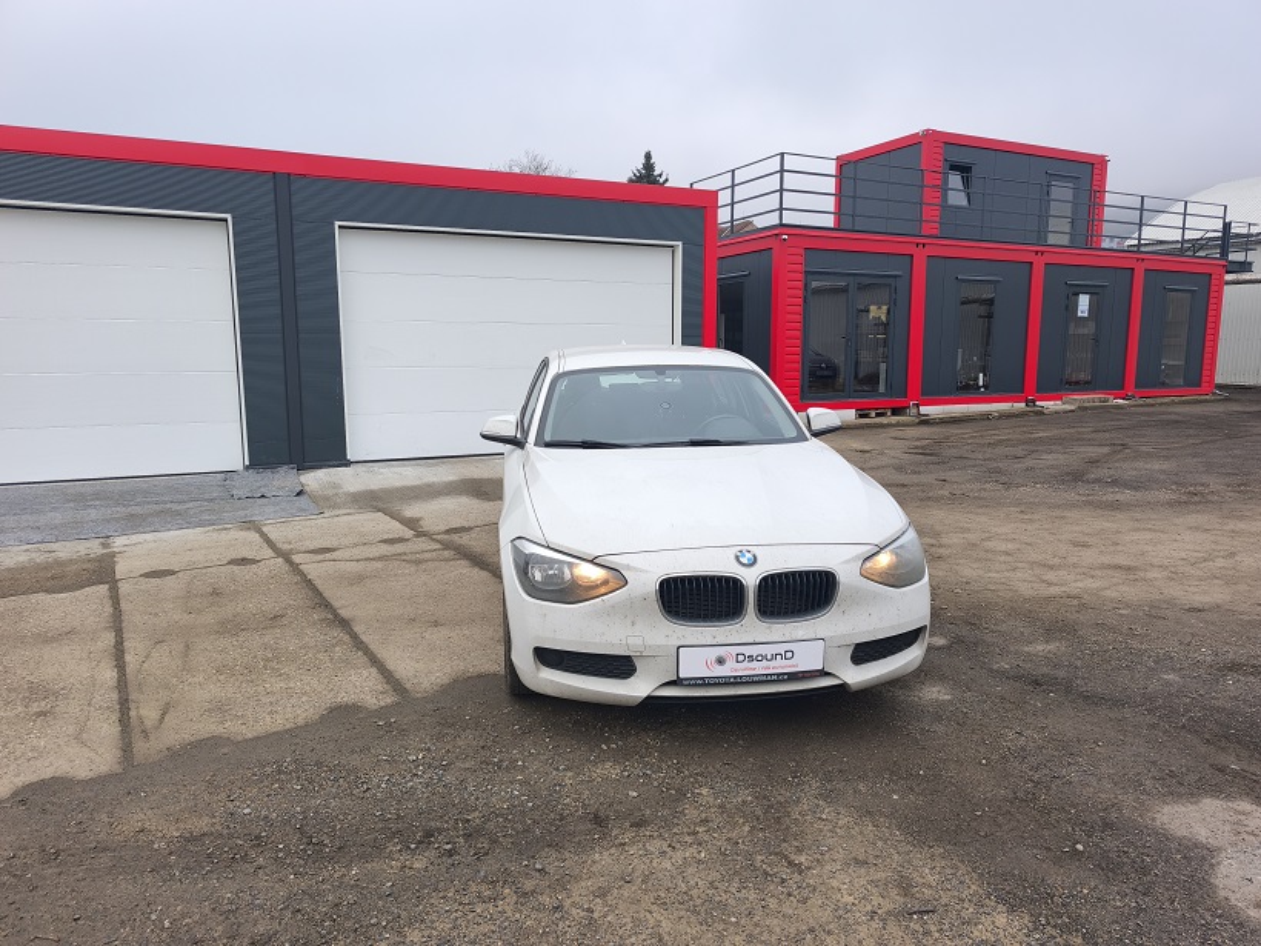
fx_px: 838
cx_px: 630
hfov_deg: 73.9
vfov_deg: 58.9
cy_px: 473
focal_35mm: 23
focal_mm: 6.57
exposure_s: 1/256
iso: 50
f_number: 1.6
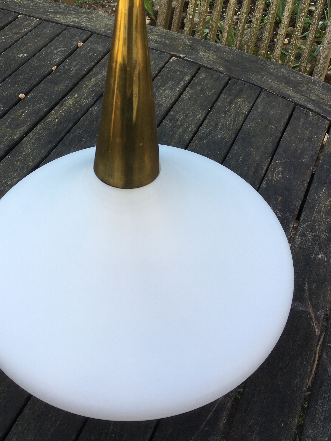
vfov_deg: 46.2
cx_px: 131
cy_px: 152
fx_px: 510
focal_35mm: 40
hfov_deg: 35.8
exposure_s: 1/148
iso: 25
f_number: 2.2
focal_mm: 4.15
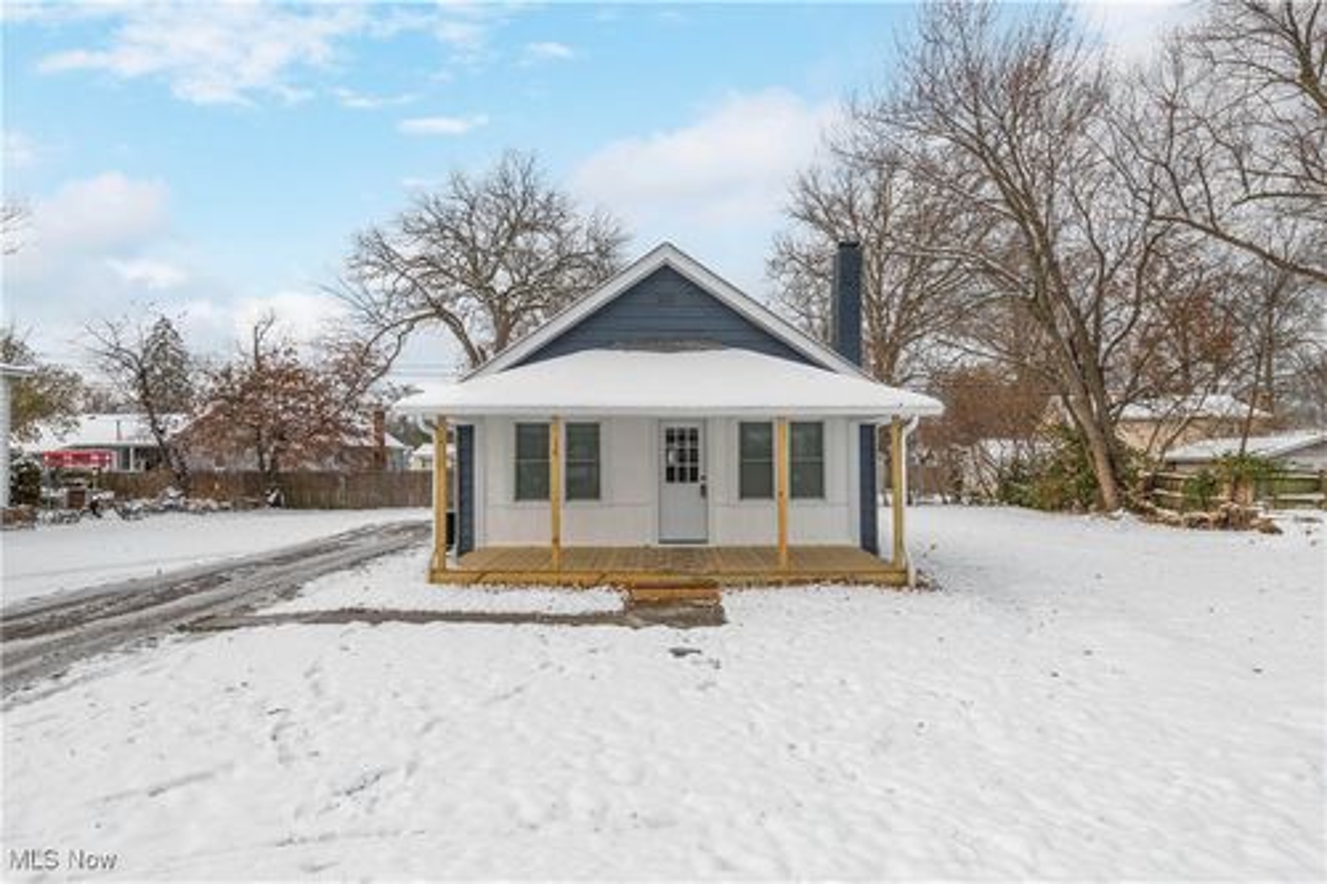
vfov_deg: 61.9
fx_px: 737
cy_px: 442
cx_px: 664
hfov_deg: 84.0
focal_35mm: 20
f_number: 9
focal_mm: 20
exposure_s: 1/1600
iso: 200
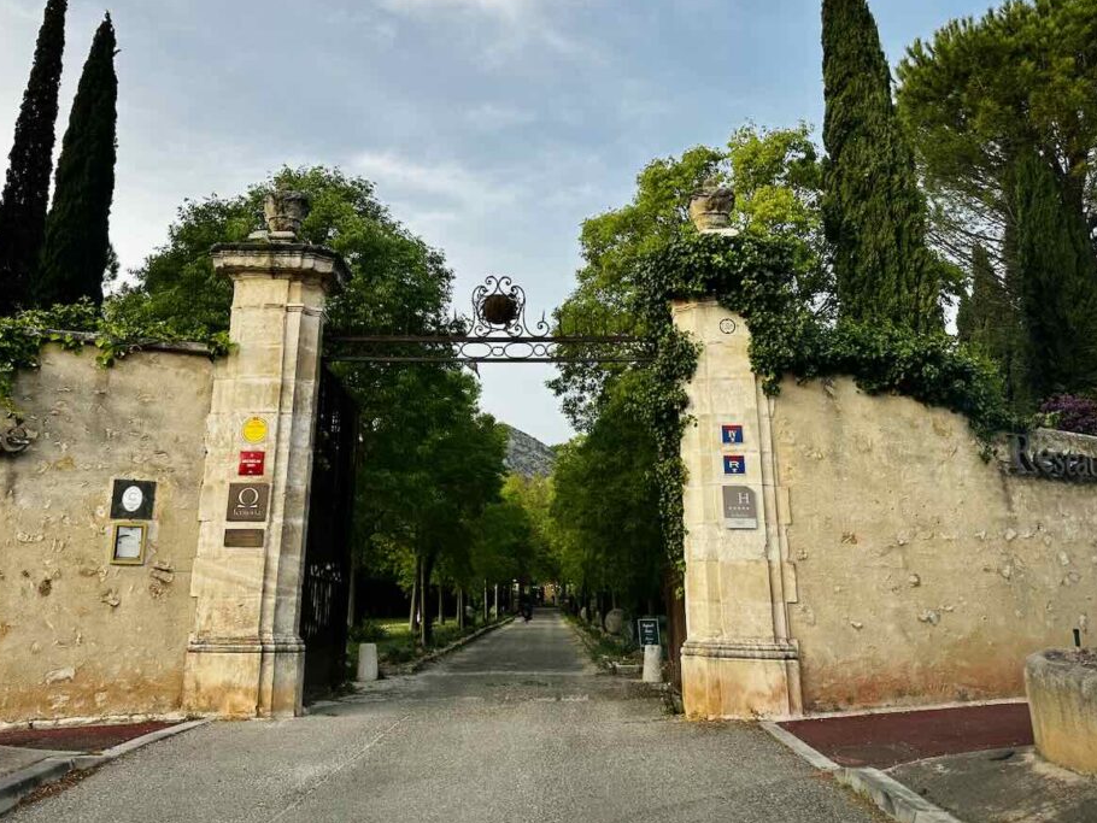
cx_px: 524
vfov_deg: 51.4
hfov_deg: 65.3
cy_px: 394
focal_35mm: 27
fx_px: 856
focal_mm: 6.86
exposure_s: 1/630
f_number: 1.78
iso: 80
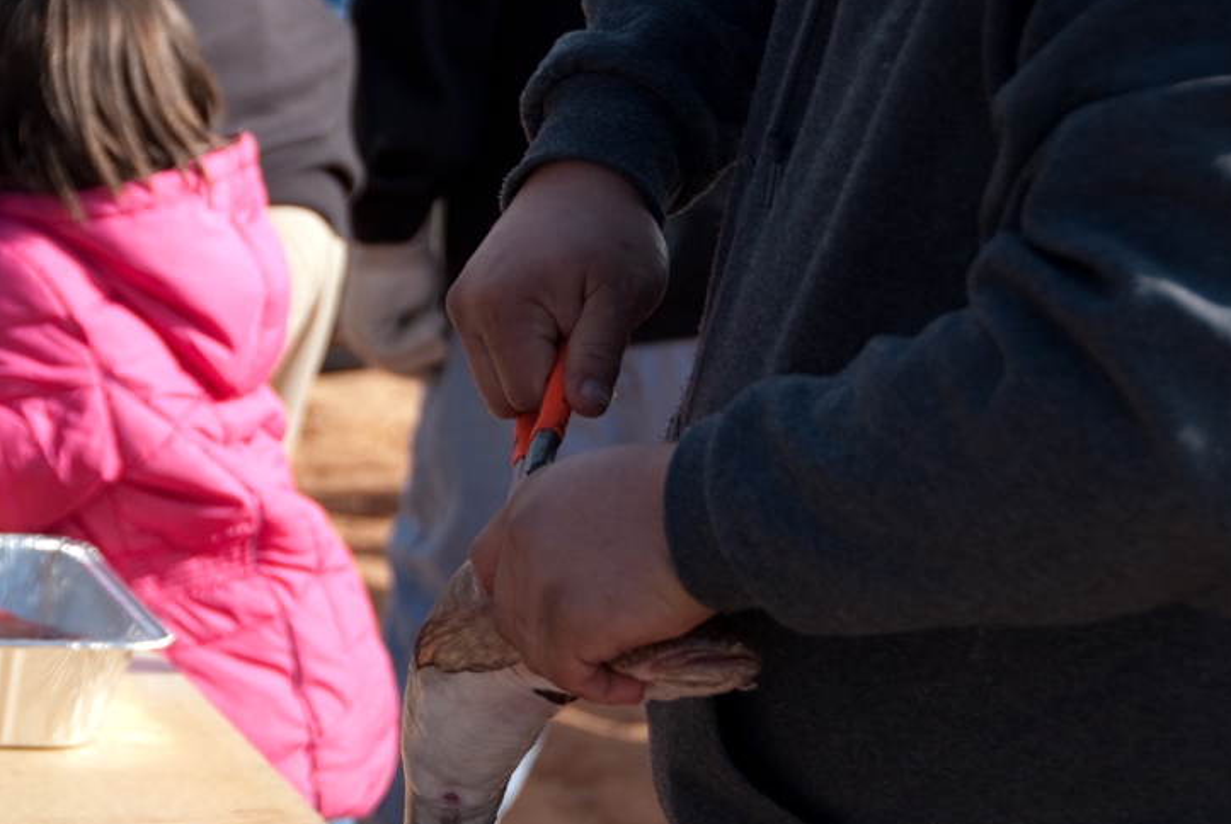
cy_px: 520
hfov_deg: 12.1
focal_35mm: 170
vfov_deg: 8.1
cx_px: 461
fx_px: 5820
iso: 200
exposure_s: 1/500
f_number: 5
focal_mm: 80
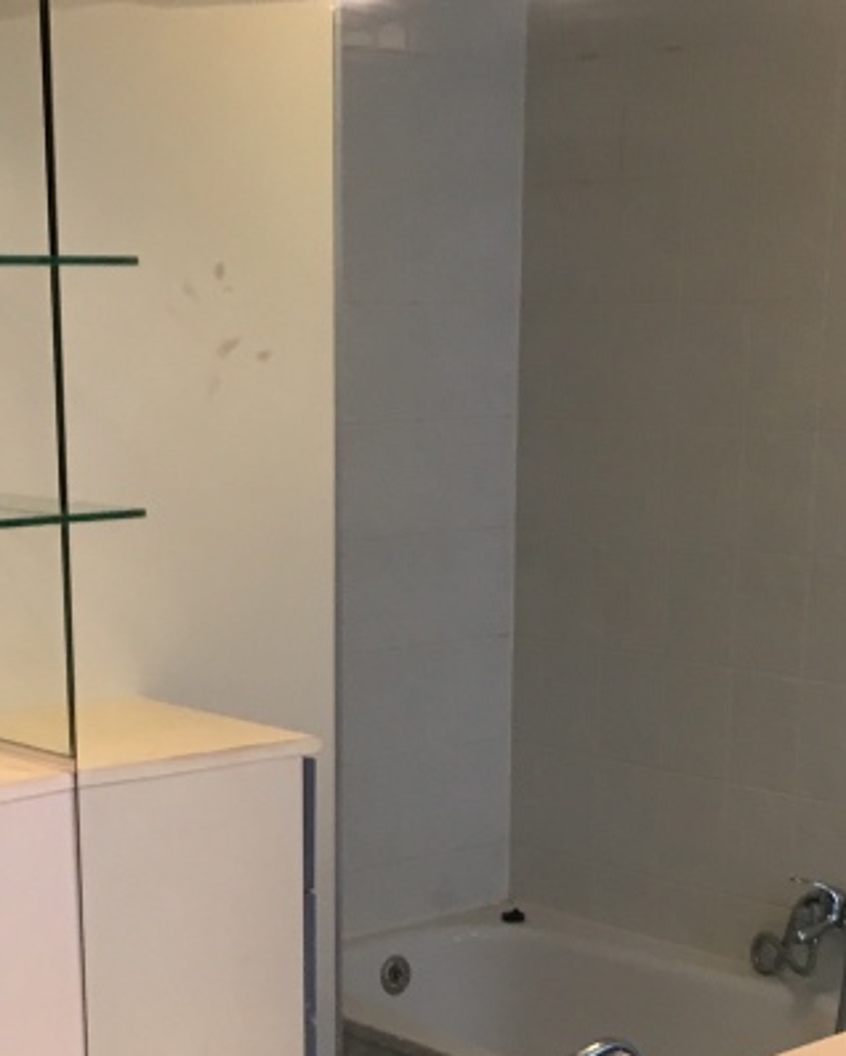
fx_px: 2283
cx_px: 314
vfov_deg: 25.1
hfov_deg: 20.9
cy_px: 979
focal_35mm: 73
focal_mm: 4.15
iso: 100
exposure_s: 1/33
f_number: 2.2
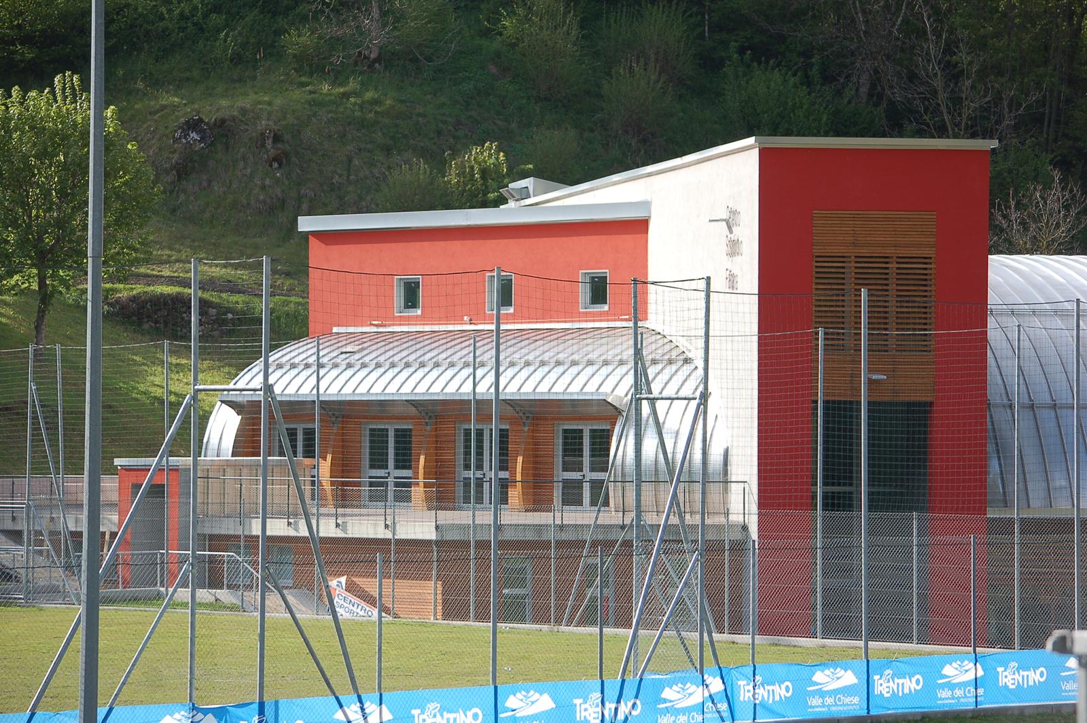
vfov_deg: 10.6
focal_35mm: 129
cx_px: 544
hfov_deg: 15.9
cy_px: 362
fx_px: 3892
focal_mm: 86
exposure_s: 1/500
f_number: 4.8
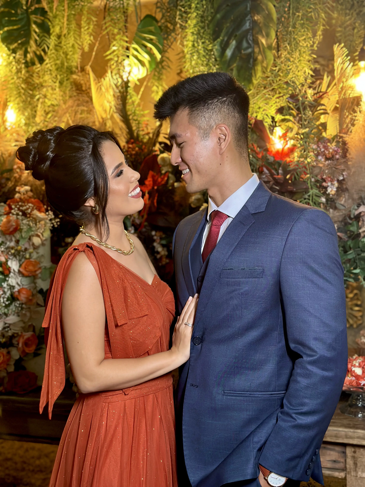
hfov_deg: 30.3
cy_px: 244
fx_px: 675
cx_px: 182
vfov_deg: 39.7
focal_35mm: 48
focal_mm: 6.86
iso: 320
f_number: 1.78
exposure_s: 1/40
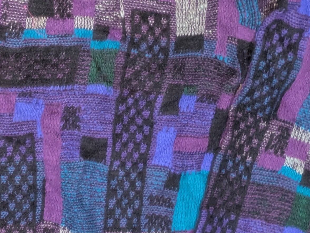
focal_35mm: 98
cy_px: 99
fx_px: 878
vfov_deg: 15.1
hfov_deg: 19.4
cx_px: -6
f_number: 1.89
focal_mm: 5.43
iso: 844
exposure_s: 1/25
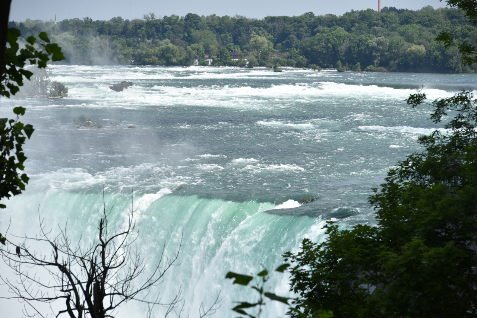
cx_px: 238
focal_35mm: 170
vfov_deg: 8.1
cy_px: 159
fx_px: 2253
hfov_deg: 12.1
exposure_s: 1/400
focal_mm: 170
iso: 100
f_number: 7.1
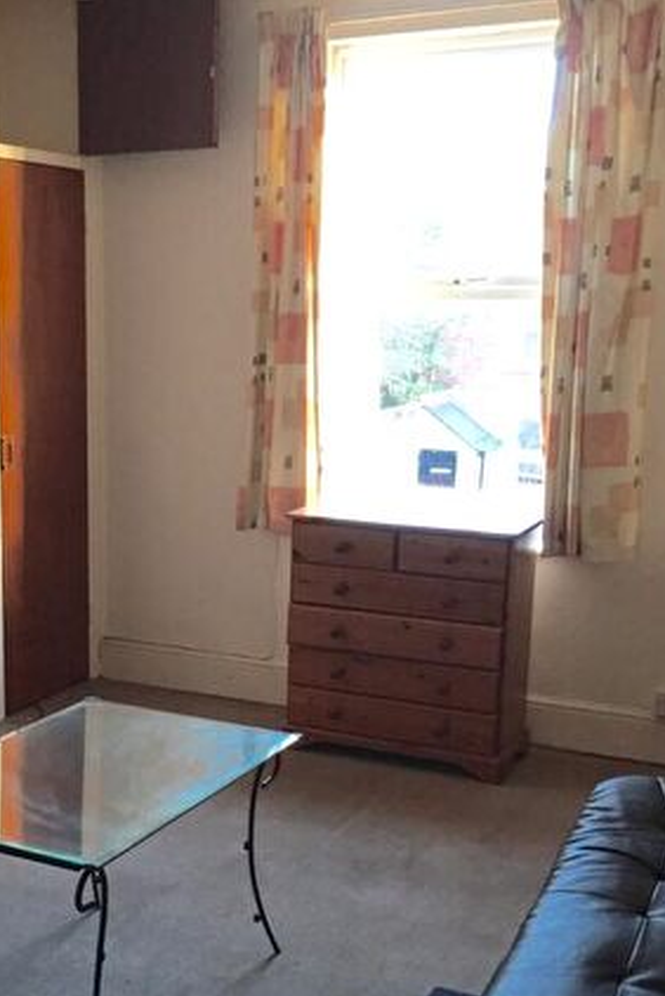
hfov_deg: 26.7
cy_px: 617
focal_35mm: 50
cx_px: 175
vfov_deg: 39.3
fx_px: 1383
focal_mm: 4.15
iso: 160
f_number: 2.2
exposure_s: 1/33
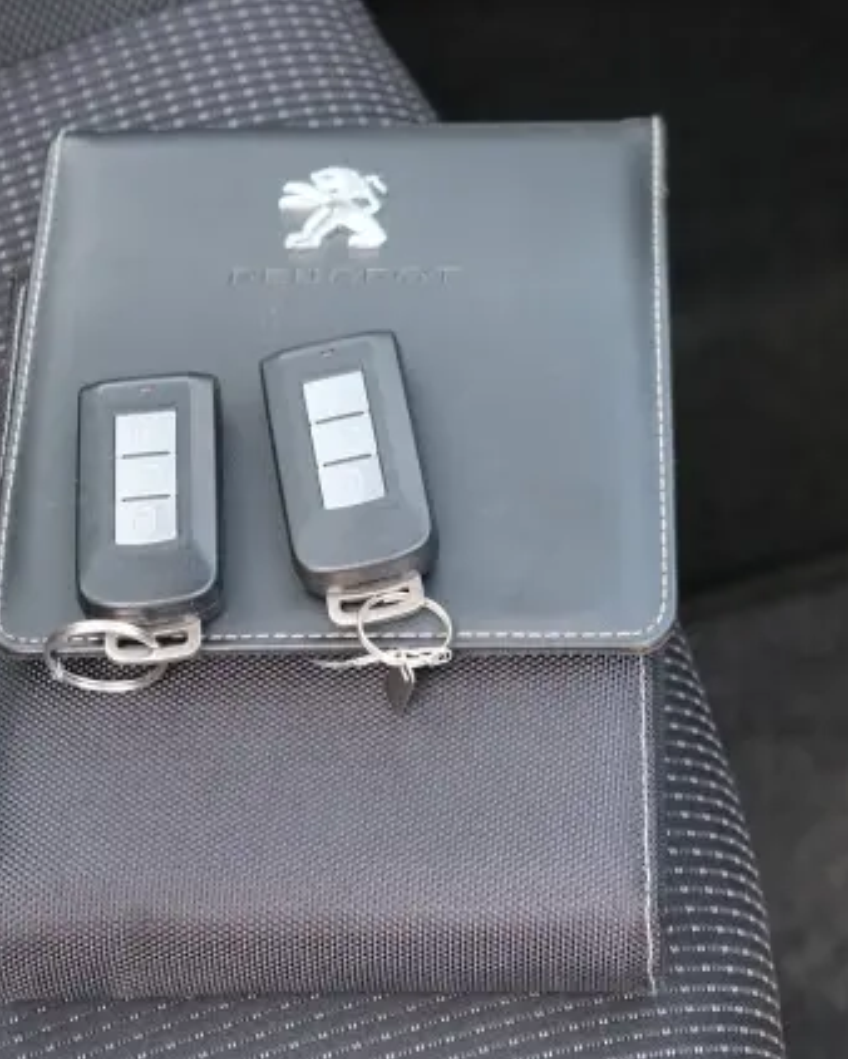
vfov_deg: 21.0
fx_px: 2853
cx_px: 349
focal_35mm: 91
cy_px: 532
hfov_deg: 16.9
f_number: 4
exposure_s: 1/45
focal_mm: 42.5
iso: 400
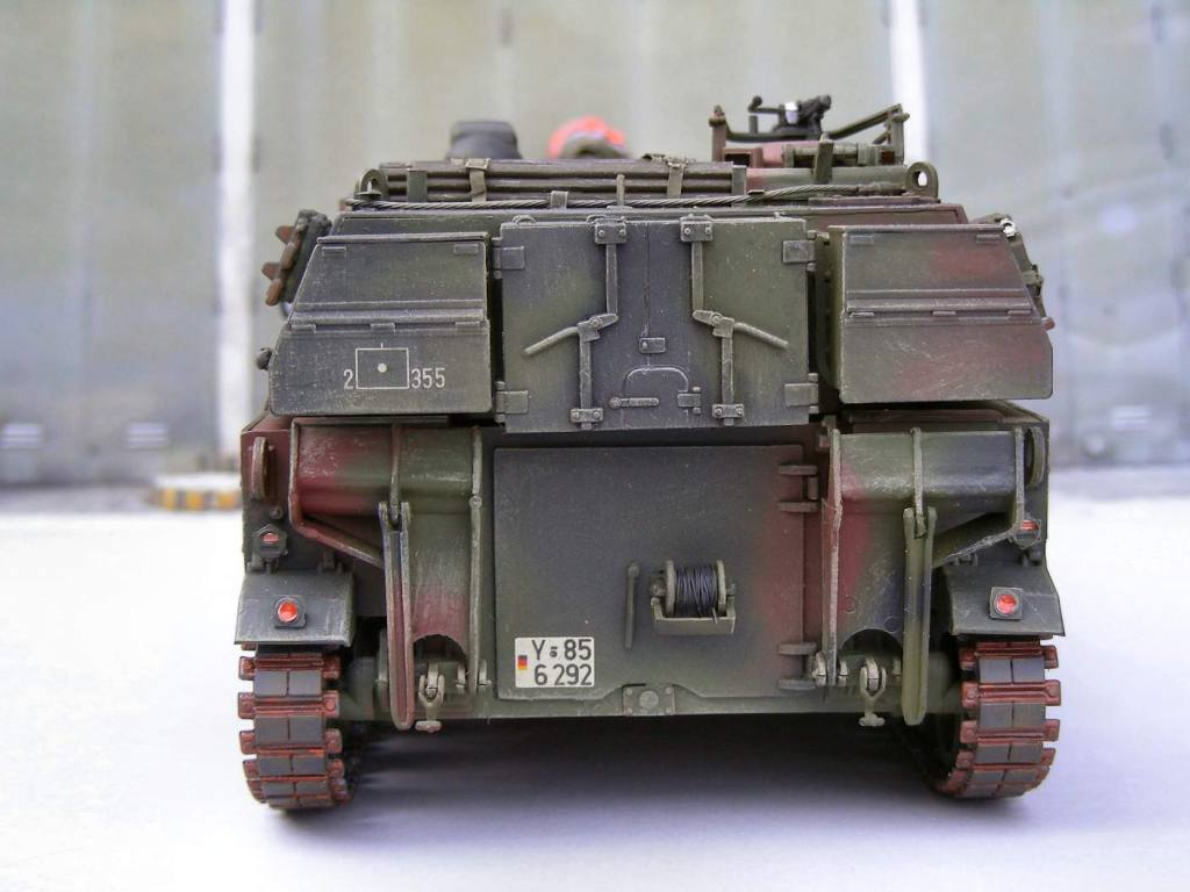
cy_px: 446
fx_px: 2406
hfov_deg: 27.8
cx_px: 595
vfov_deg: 21.0
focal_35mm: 70
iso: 50
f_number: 3.5
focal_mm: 11.7
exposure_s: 1/9.8
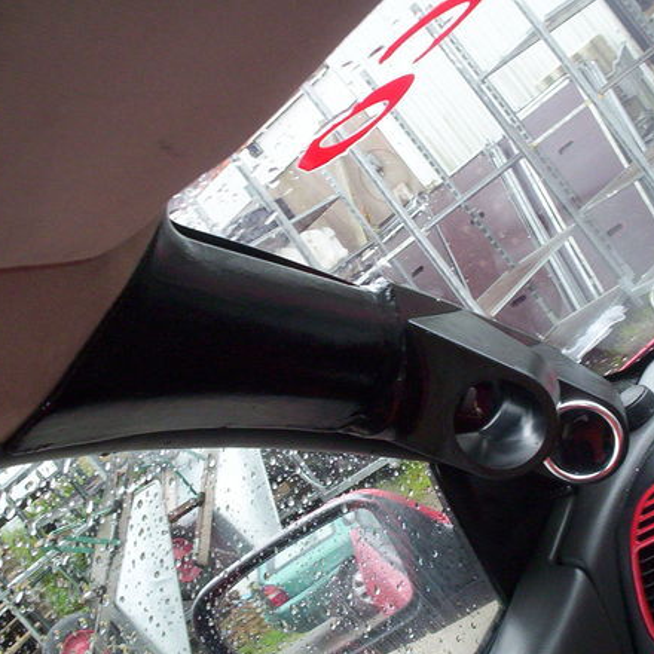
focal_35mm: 49
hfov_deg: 34.6
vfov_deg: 34.7
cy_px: 347
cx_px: 383
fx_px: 1047
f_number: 4.5
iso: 140
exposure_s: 1/60
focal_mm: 4.99
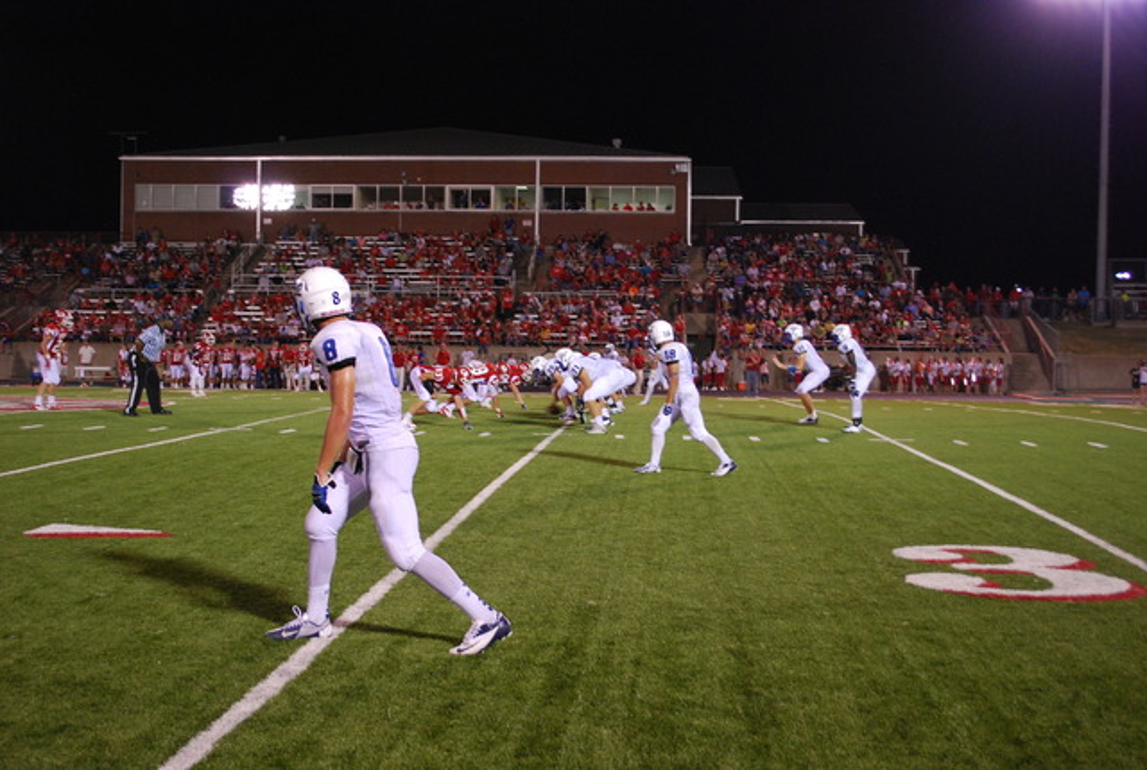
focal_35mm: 45
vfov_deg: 30.0
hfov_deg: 43.5
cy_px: 385
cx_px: 574
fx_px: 1437
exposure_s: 1/60
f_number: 4.8
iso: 800
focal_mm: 30
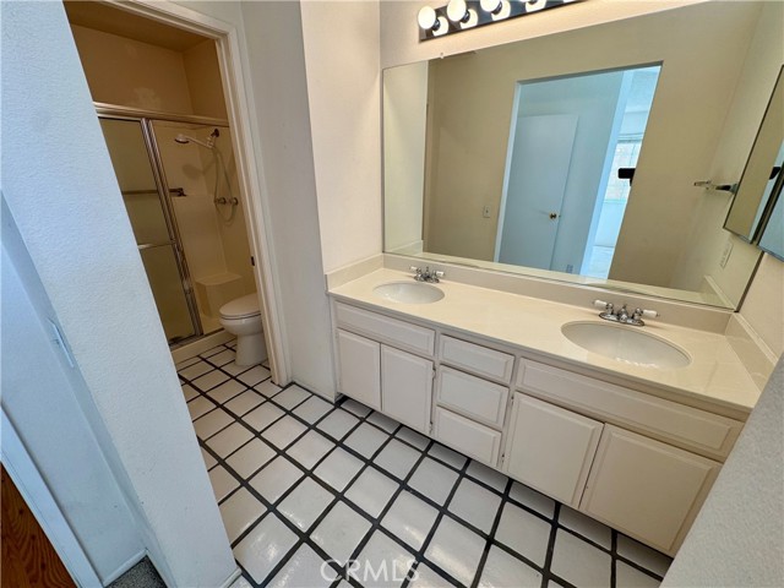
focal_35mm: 14
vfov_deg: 85.7
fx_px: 317
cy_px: 294
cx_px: 392
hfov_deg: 102.1
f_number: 2.2
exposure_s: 1/120
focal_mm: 2.22
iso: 40
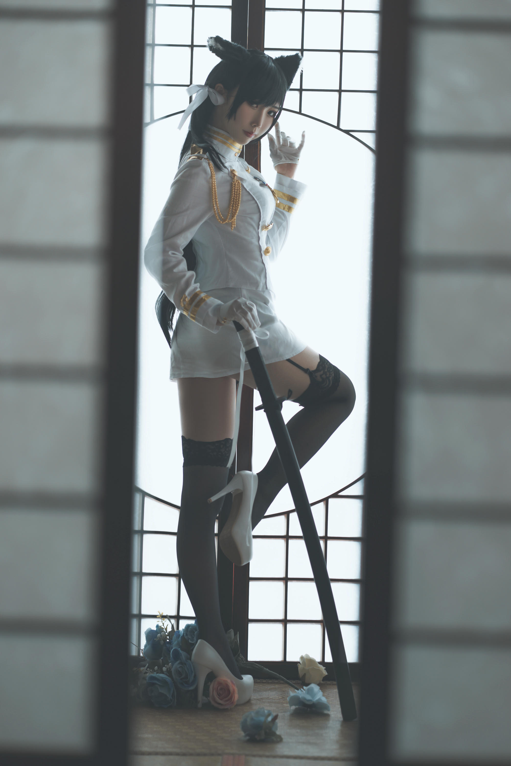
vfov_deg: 23.9
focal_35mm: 85
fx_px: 1810
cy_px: 383
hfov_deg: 16.1
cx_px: 256
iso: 100
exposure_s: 1/125
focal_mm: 85
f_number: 2.2
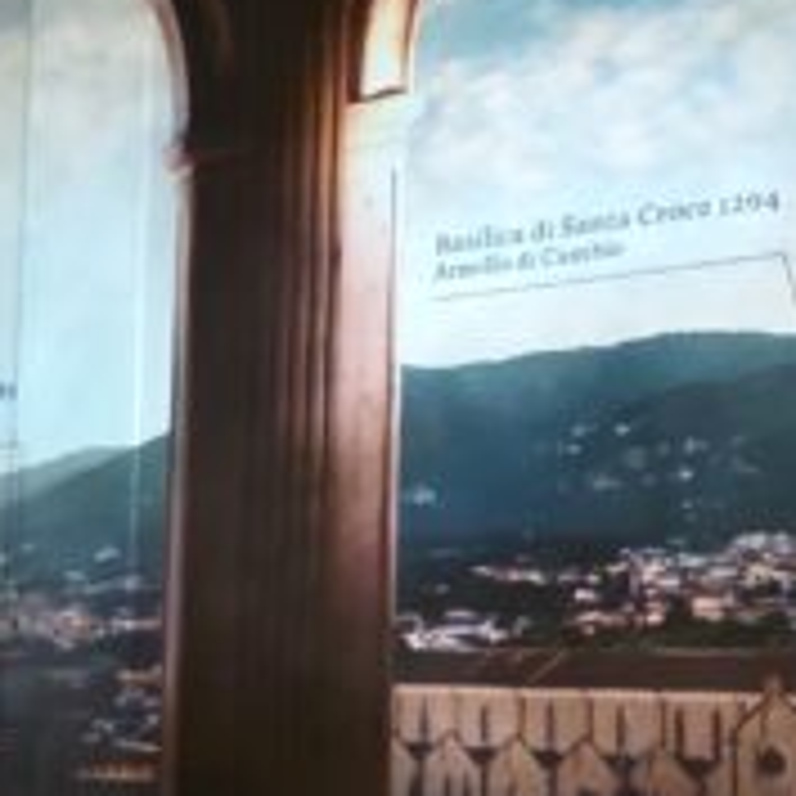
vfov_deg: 19.9
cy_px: 495
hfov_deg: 19.7
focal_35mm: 87
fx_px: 2263
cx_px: 144
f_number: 1.8
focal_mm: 4.69
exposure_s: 1/17.1
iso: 1250
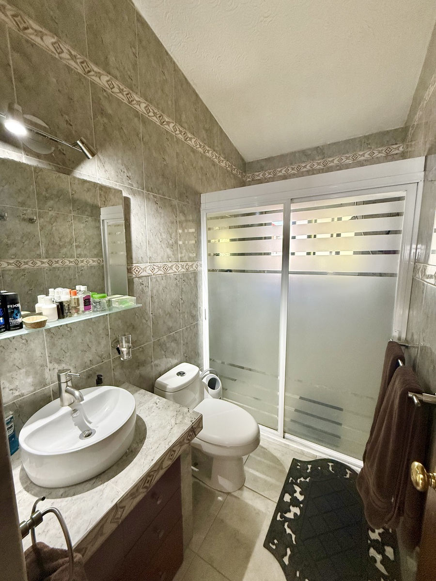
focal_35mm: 14
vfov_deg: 102.1
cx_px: 218
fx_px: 235
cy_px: 290
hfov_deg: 85.7
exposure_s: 1/120
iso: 250
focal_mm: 2.22
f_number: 2.2
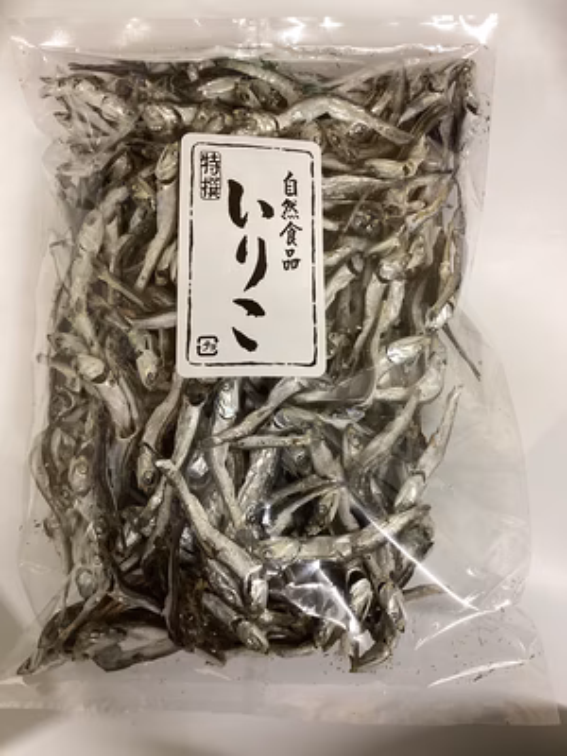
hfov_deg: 45.4
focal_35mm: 31
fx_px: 677
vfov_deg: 58.4
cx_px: 284
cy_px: 378
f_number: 2.4
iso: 160
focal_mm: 3.3
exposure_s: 1/60
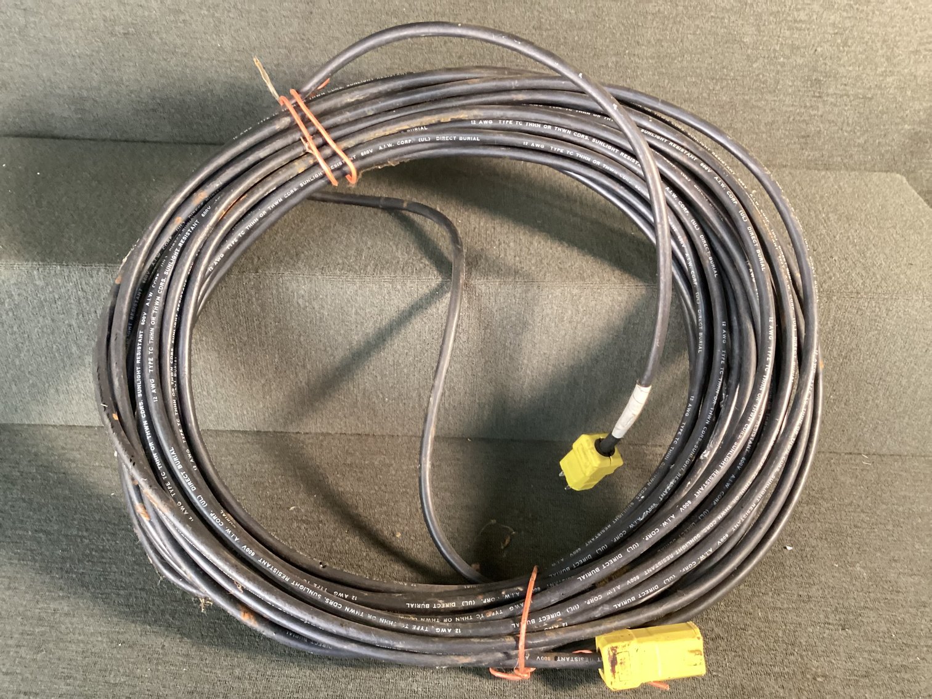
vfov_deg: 45.4
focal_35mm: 31
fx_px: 835
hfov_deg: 58.3
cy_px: 350
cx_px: 466
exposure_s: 1/40
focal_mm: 3.3
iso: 400
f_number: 2.4
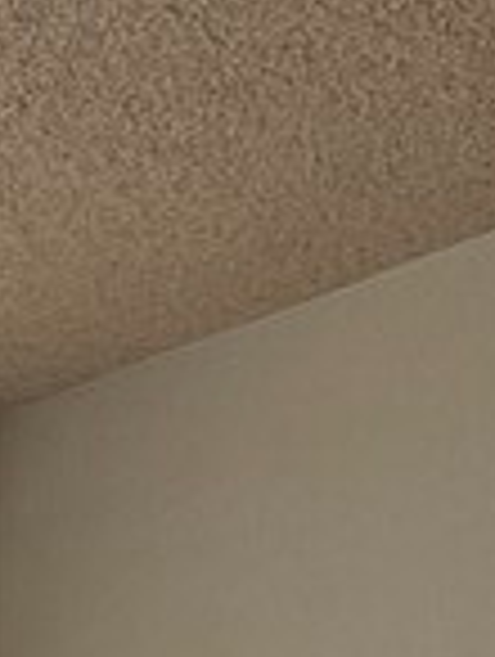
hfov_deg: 9.1
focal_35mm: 161
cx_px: -194
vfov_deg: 9.7
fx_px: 3061
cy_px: 1917
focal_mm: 6.3
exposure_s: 1/207
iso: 32
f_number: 1.7
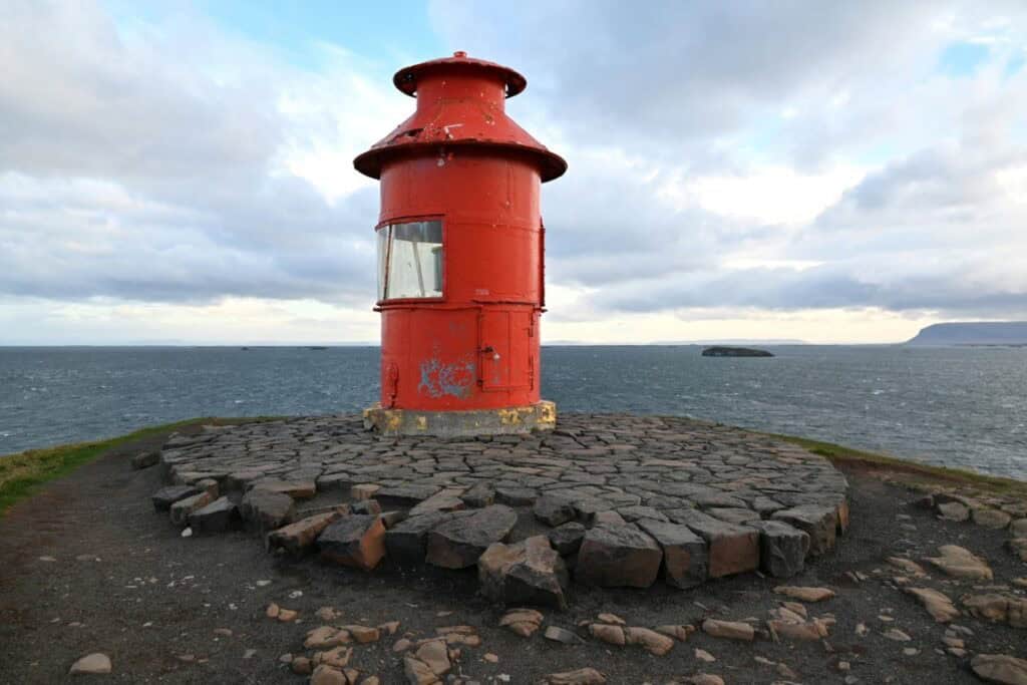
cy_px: 342
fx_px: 799
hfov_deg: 65.5
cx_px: 514
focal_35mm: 28
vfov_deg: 46.4
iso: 200
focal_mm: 28
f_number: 5
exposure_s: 1/250
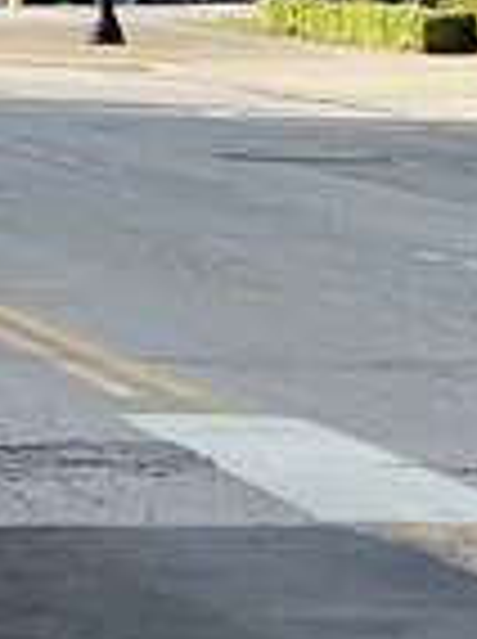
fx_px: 5400
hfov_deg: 4.9
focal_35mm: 293
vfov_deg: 6.7
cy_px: -198
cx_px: -814
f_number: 2
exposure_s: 1/1332
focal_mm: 6
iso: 20
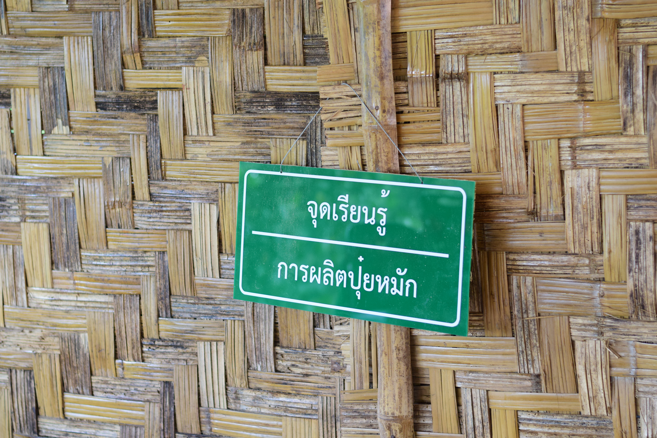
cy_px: 219
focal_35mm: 75
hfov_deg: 27.0
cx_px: 328
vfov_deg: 18.2
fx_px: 1369
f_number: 2.5
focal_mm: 50
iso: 800
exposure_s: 1/80
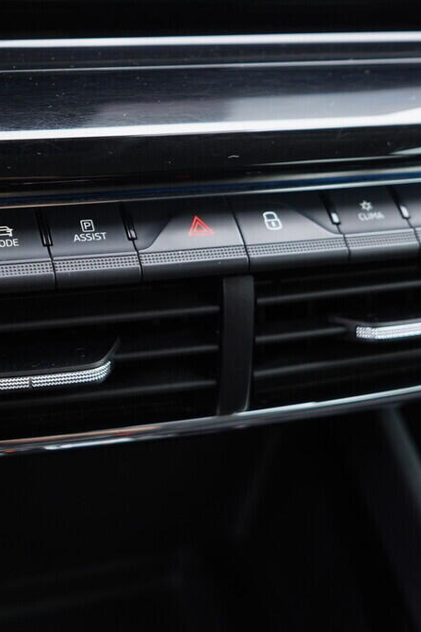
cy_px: 320
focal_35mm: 55
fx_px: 964
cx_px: 168
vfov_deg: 36.2
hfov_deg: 24.6
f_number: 2.8
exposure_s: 1/40
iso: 400
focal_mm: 24
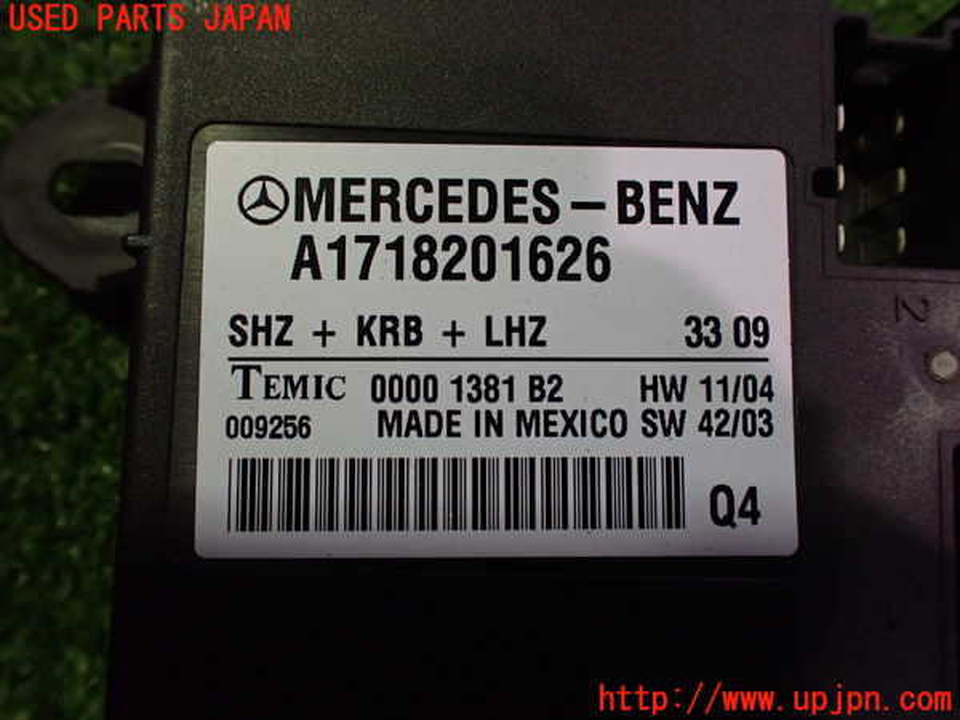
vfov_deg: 46.8
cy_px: 360
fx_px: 832
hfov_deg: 60.0
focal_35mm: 30
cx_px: 480
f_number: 2.3
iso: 640
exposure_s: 1/125
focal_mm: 5.4
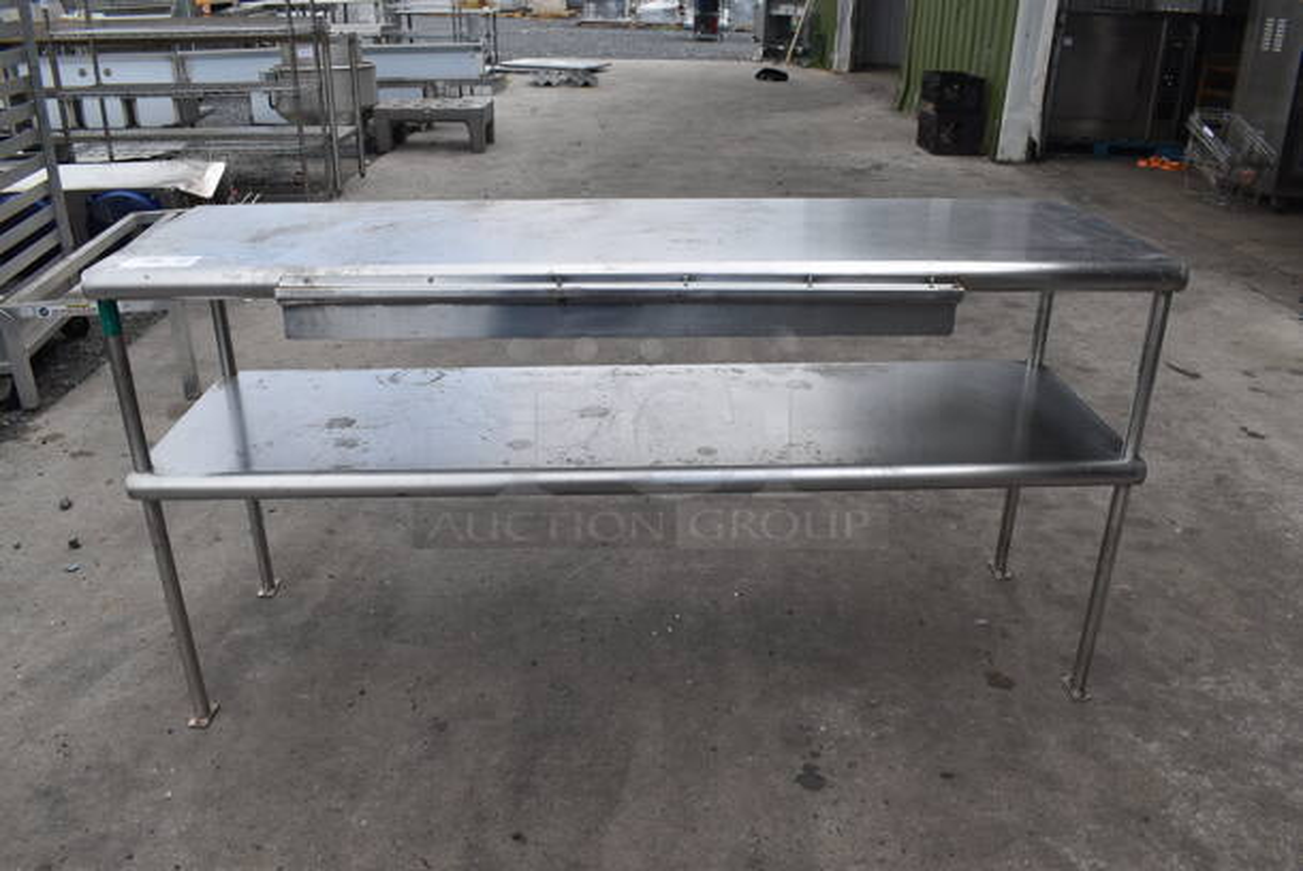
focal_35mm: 27
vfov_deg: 48.0
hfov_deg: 67.3
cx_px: 652
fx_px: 978
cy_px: 436
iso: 200
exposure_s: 1/500
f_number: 8
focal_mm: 18
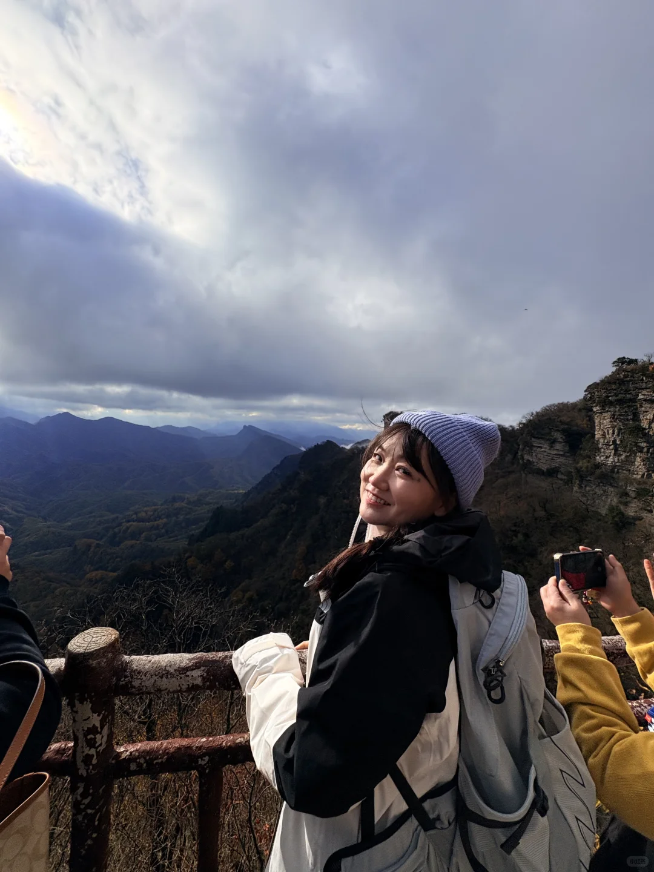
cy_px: 436
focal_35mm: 14
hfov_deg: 85.7
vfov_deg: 102.1
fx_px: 353
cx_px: 327
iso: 50
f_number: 2.2
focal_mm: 2.22
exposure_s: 1/4926
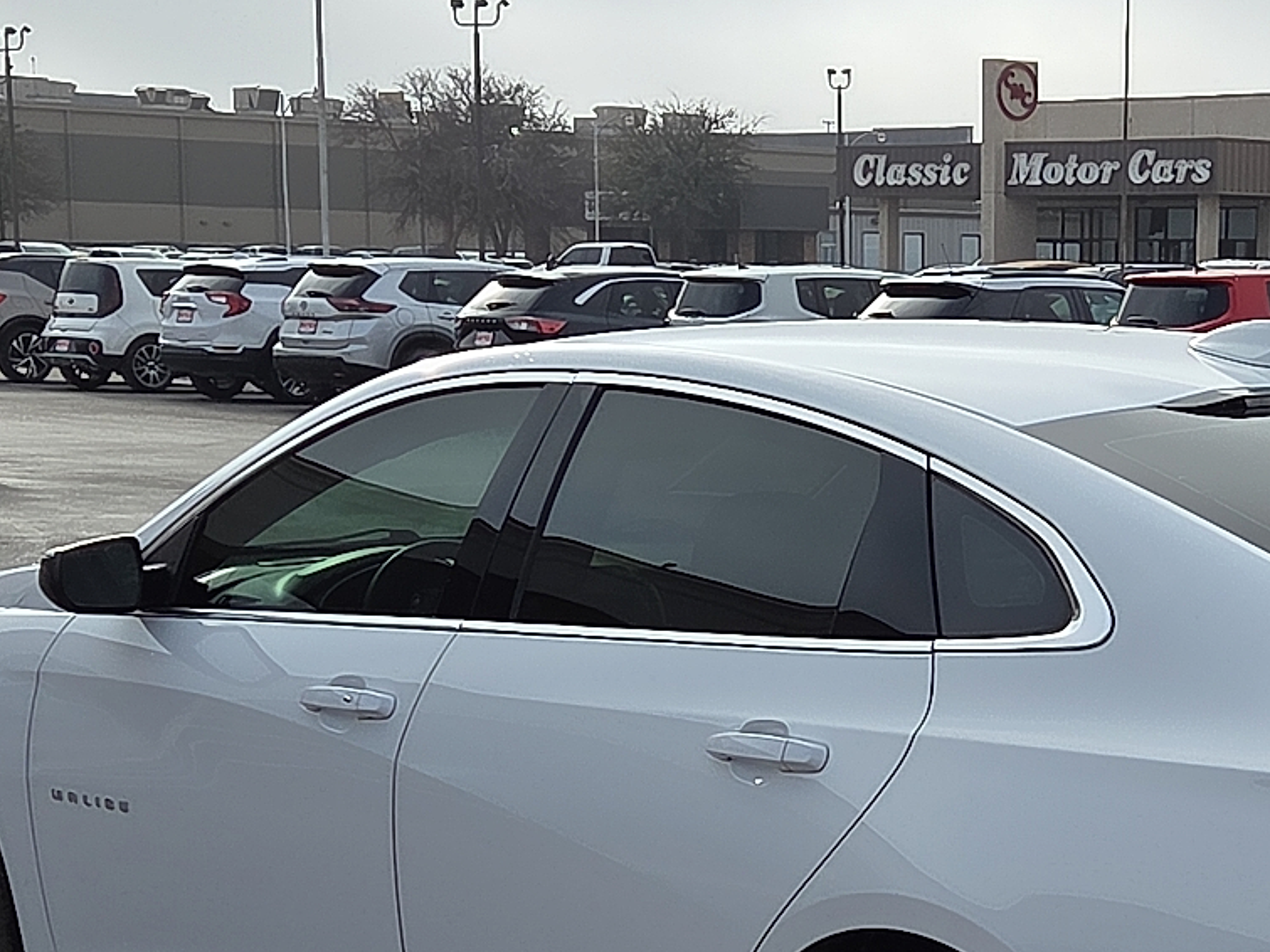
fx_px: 3265
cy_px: 807
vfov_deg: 16.4
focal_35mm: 89
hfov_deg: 21.7
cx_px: 1065
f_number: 1.8
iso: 76
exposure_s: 1/5000
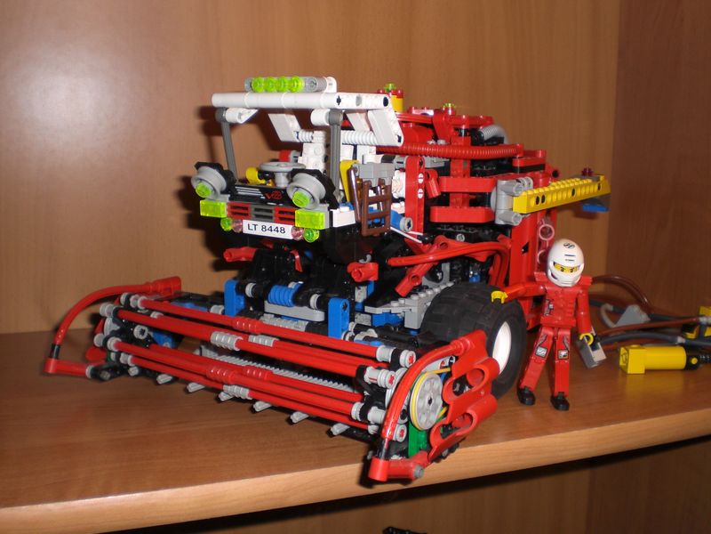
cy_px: 267
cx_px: 356
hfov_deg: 49.0
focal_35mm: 38
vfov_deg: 37.7
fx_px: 781
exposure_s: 1/60
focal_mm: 6.3
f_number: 3.1
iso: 100
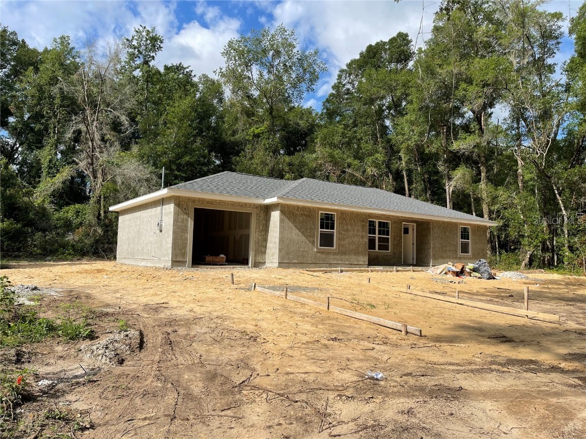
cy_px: 220
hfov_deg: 67.3
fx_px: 440
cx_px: 293
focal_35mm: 26
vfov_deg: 53.1
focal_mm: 5.1
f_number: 1.6
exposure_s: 1/3663
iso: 32
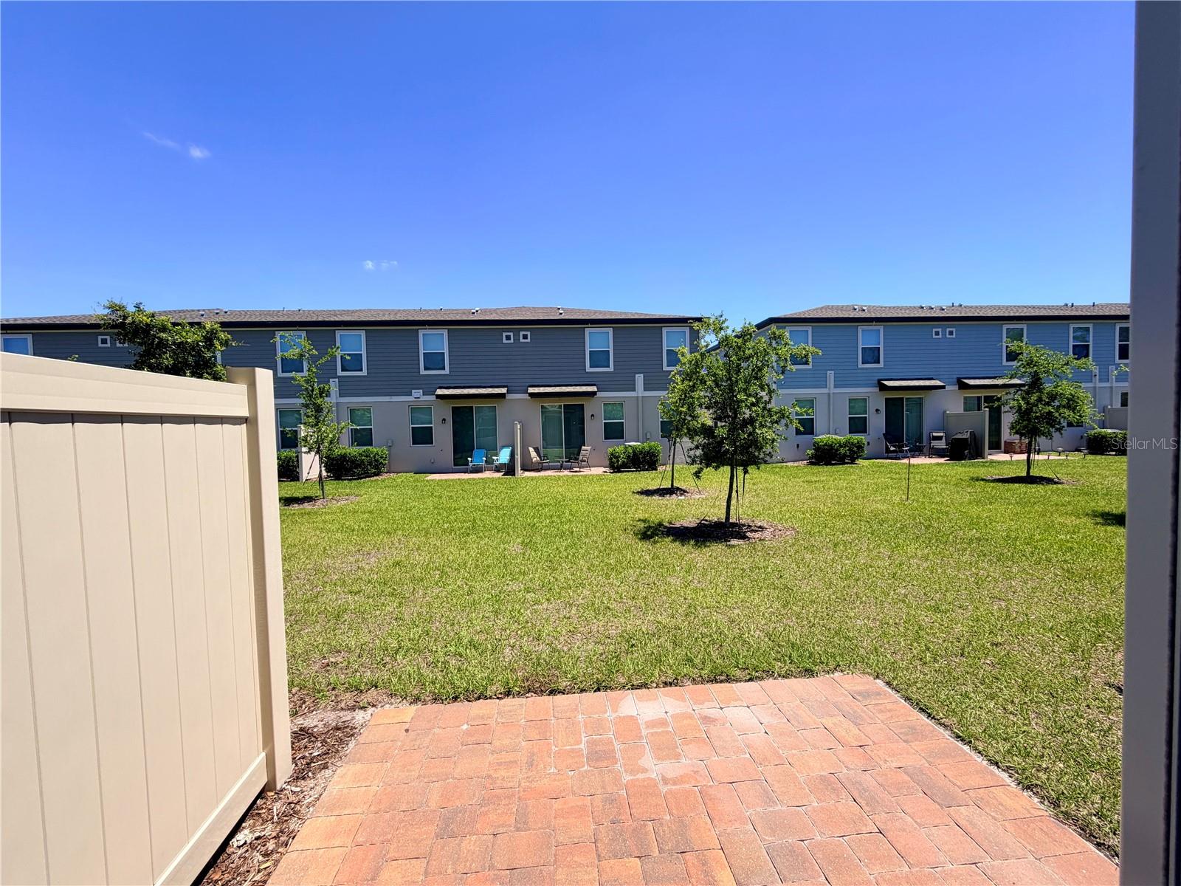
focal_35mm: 14
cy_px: 443
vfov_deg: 85.7
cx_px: 590
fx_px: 478
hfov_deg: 102.1
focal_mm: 2.22
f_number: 2.2
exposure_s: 1/770
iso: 25
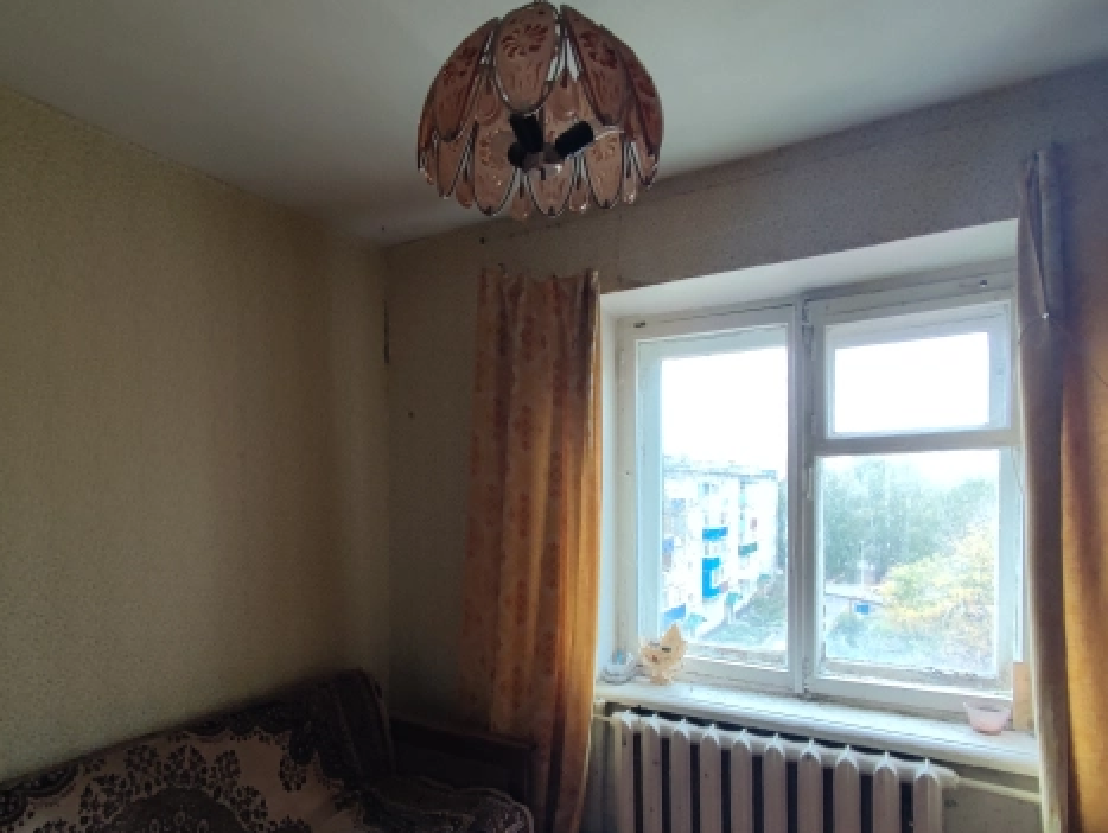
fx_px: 641
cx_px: 483
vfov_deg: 65.3
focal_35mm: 20
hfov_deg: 81.3
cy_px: 508
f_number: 2.2
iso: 64
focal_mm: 1.65
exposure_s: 1/100
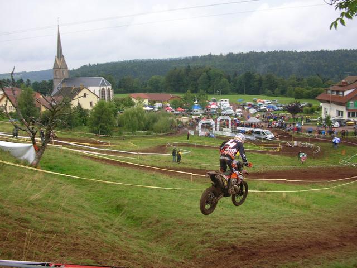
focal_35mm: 35
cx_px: 178
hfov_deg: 52.6
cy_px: 134
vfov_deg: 40.7
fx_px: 361
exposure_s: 1/358
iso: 50
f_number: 2.8
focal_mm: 5.8
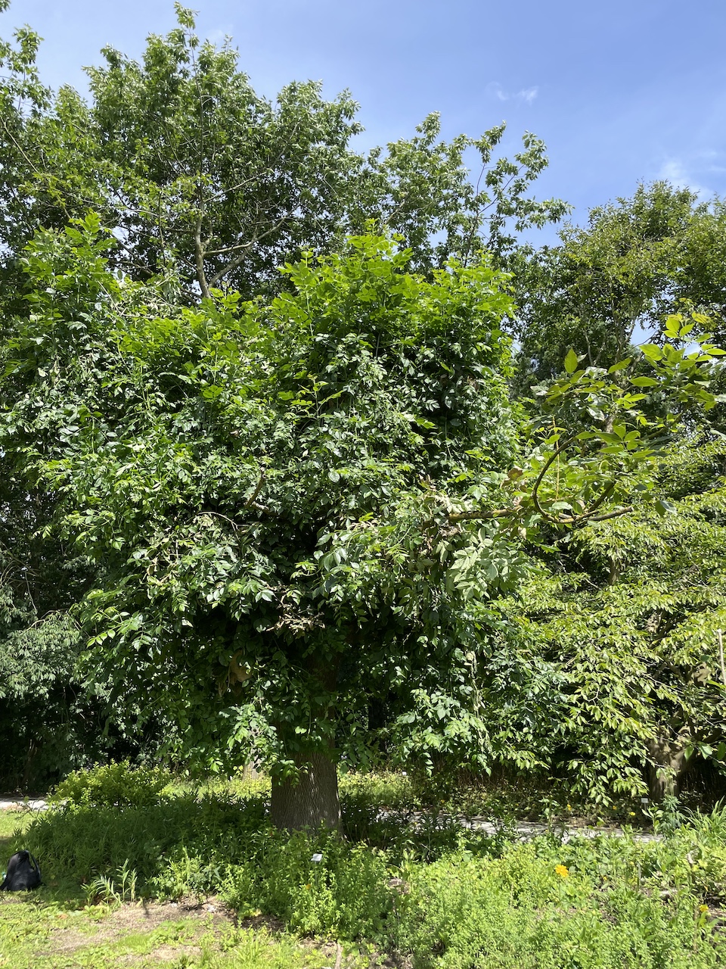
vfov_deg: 67.3
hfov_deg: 53.1
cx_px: 363
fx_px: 727
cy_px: 484
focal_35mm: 26
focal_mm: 4.2
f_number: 1.6
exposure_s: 1/1289
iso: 32
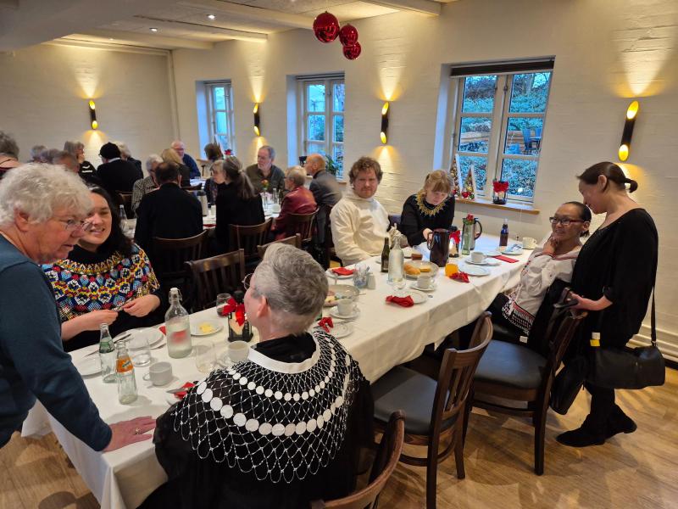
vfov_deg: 58.9
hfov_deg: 73.9
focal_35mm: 23
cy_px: 254
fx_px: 450
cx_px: 339
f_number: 1.8
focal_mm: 5.4
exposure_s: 1/100
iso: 320
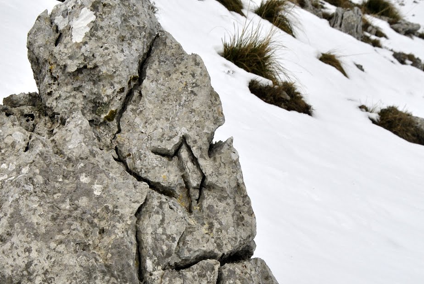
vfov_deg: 11.1
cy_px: 208
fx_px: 1462
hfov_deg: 16.5
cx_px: 191
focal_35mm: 124
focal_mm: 48
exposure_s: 1/400
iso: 200
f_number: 10
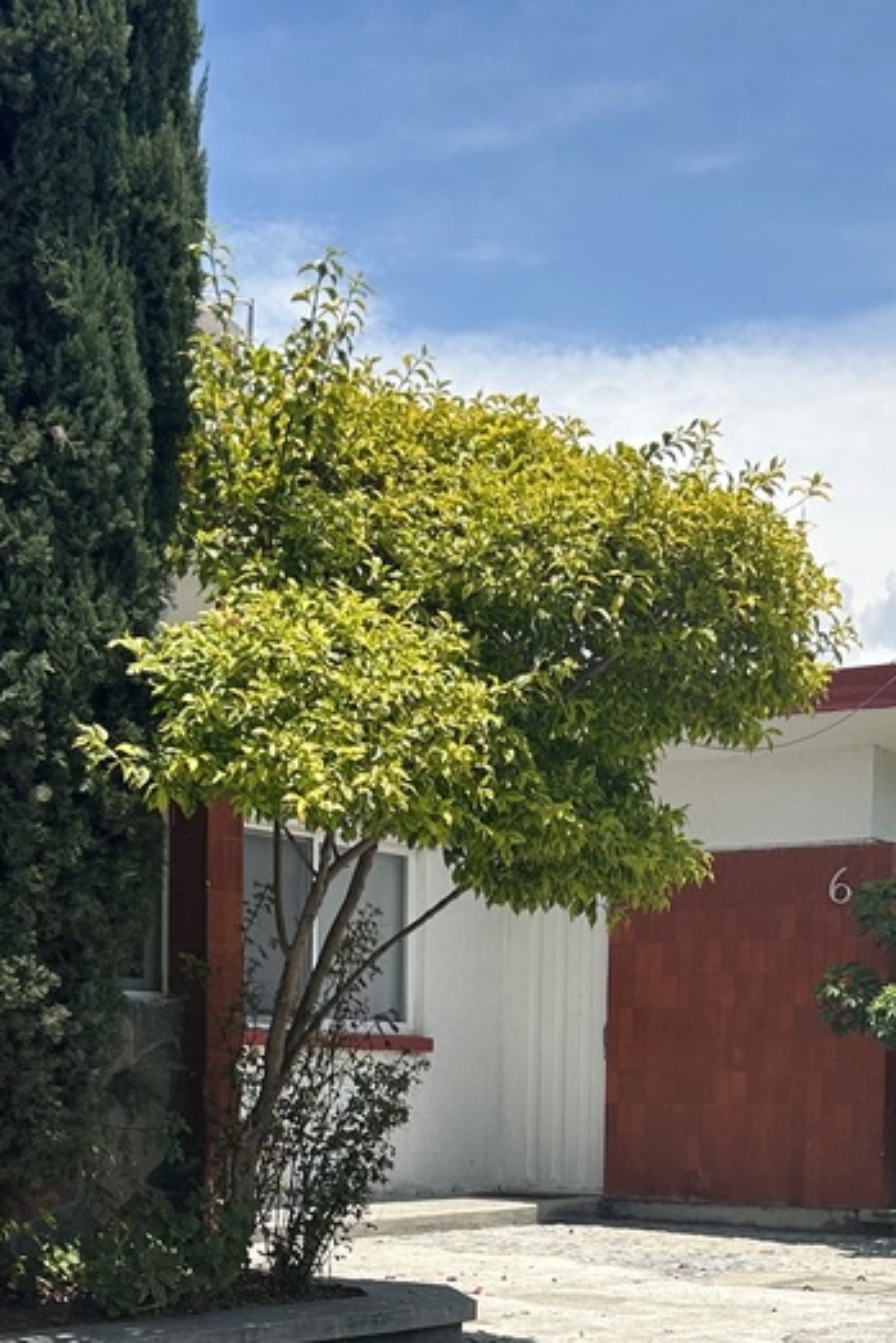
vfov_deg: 31.2
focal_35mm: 62
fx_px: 2313
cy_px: 1145
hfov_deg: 21.9
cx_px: 516
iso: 50
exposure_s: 1/4831
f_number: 1.5
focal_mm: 5.7
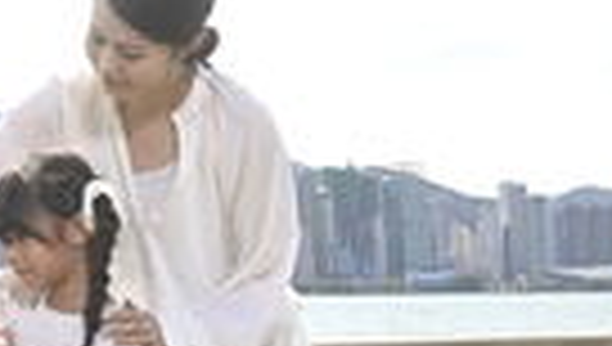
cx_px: -284
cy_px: 202
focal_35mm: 83
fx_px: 1349
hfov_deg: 21.7
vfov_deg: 14.6
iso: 50
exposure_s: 1/320
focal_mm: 18
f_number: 4
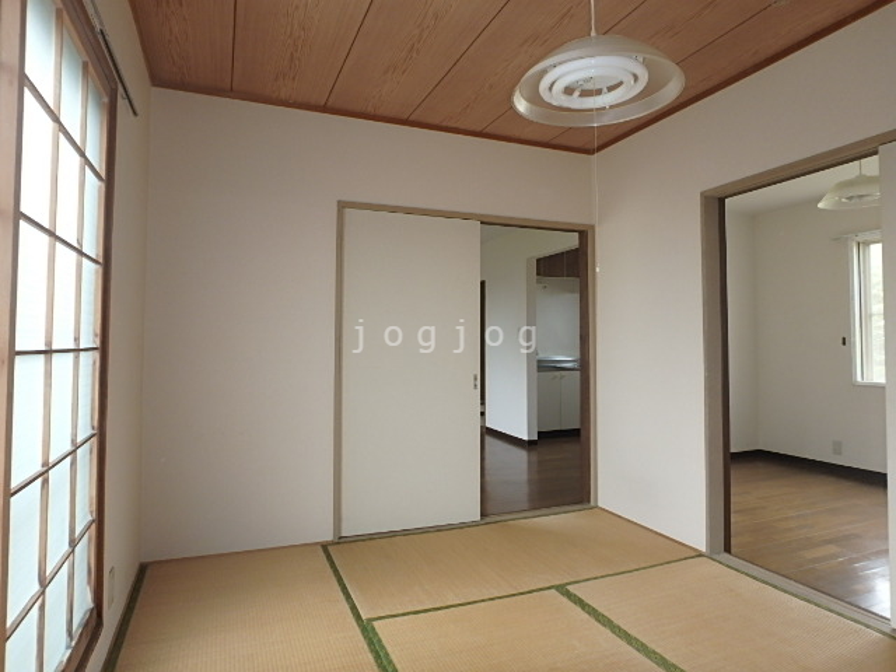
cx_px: 448
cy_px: 336
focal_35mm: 21
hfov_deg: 79.0
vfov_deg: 63.4
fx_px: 544
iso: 125
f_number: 3.5
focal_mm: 3.7
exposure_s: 1/60
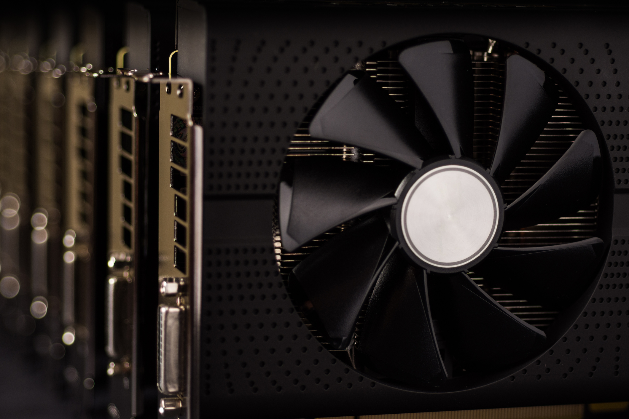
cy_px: 210
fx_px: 1572
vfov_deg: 15.2
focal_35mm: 90
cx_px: 314
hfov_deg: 22.6
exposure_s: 1/500
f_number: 3.2
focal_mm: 60
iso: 100
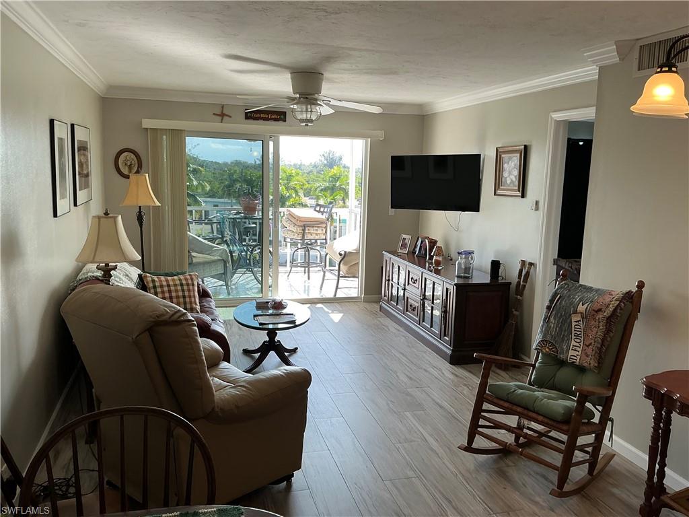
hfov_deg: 63.4
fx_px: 557
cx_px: 344
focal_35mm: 28
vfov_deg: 49.7
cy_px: 258
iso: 20
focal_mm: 3
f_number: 1.8
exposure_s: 1/120
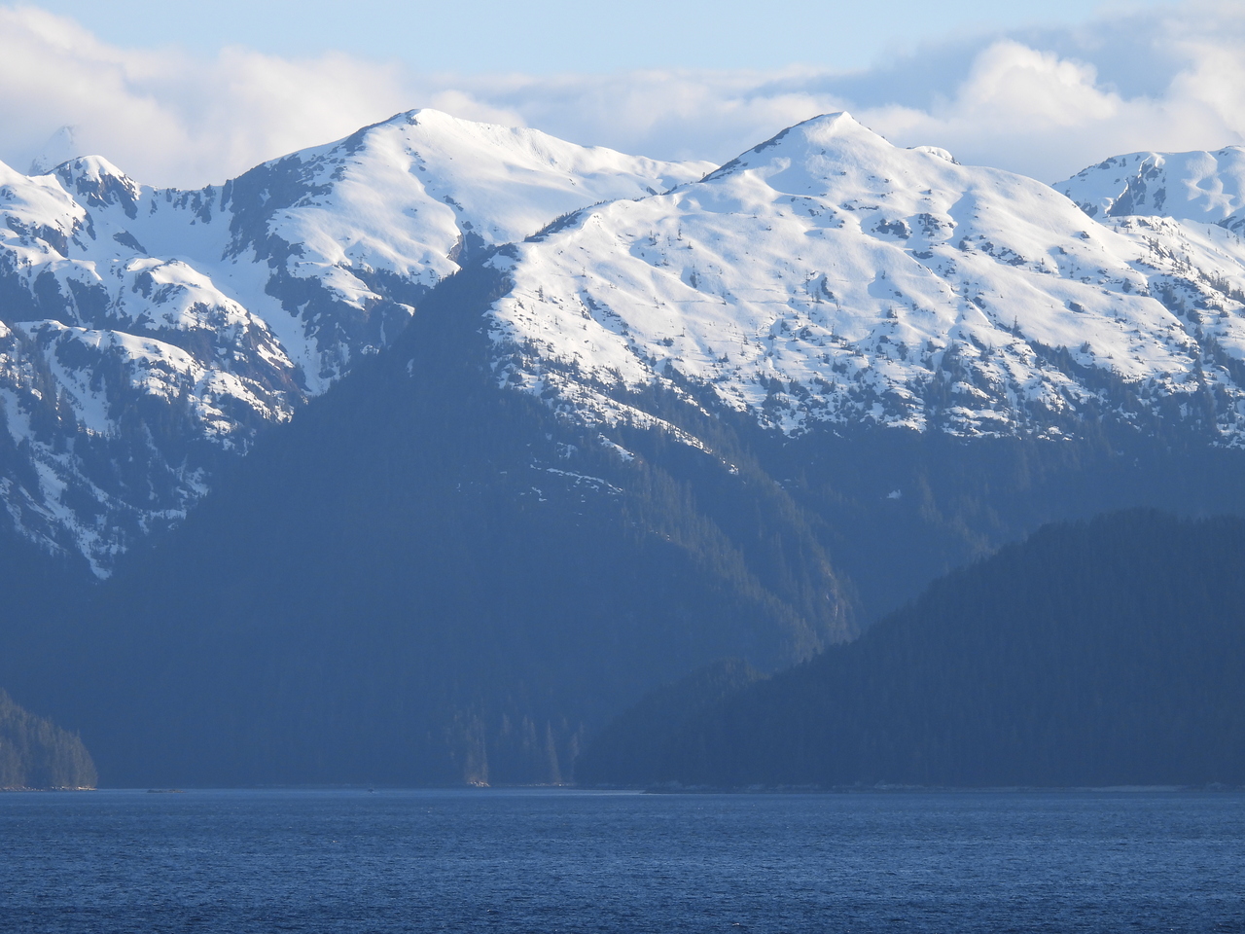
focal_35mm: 320
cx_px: 622
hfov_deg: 6.2
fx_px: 11509
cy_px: 467
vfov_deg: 4.6
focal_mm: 57.1
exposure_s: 1/400
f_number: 5
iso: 100
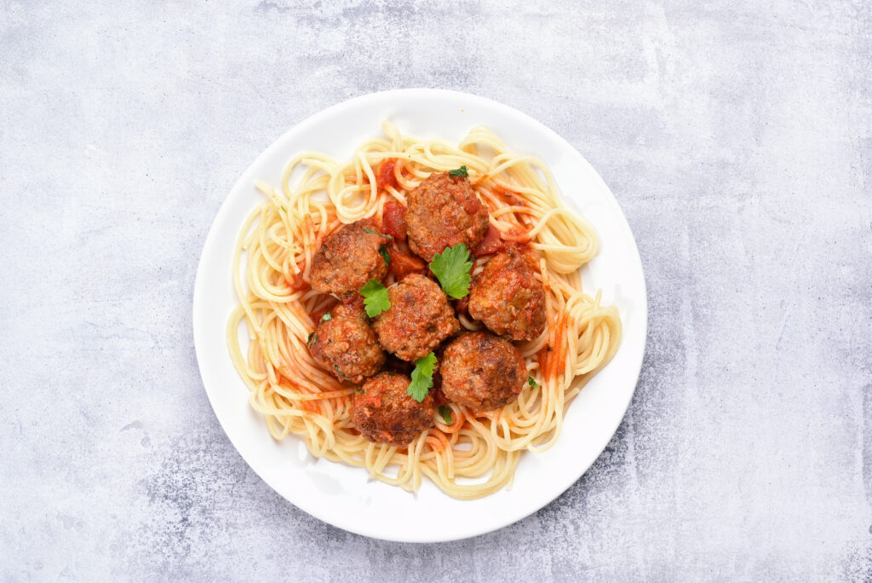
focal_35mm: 60
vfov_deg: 22.7
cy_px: 292
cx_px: 436
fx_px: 1454
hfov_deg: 33.4
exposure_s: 1/160
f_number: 11
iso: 100
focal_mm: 60
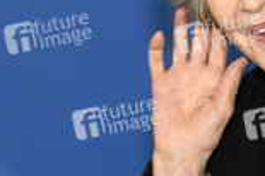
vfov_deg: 3.9
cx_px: 242
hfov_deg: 5.9
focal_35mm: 349
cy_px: 77
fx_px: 2566
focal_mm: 120
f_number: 3.5
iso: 800
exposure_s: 1/320
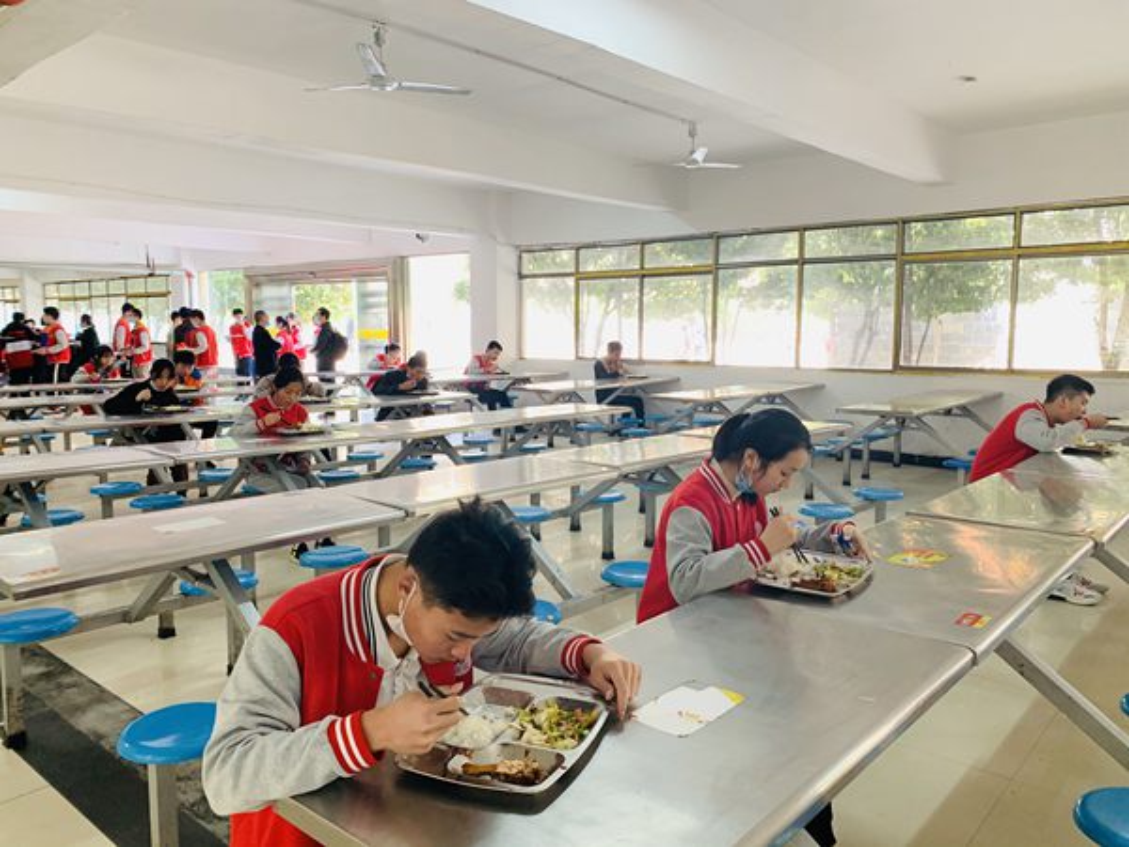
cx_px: 564
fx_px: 848
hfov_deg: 67.3
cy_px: 424
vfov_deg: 53.1
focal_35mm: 26
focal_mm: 4.25
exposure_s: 1/50
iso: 160
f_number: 1.8
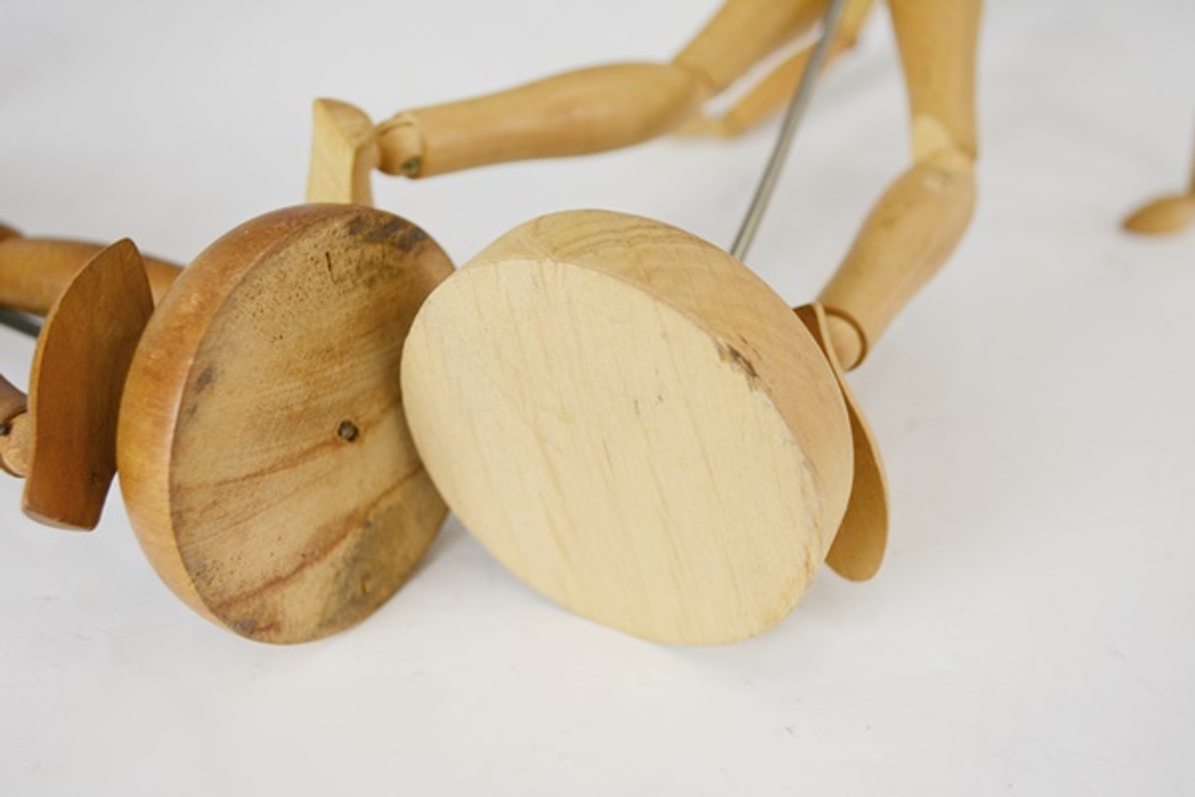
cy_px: 398
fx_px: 1294
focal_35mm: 39
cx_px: 598
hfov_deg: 49.6
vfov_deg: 34.2
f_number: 5
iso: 400
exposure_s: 1/100
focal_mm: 26
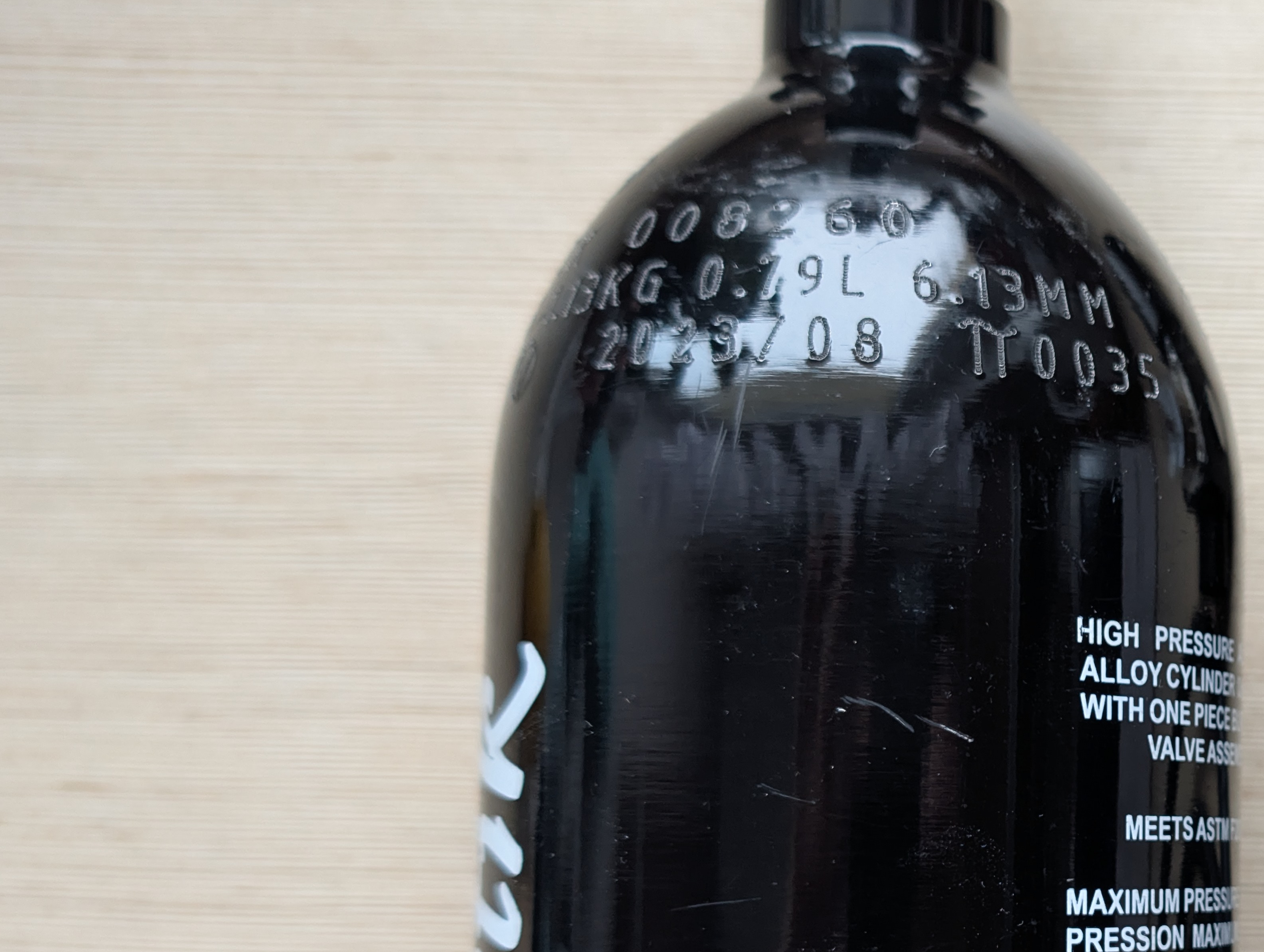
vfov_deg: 23.5
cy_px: 692
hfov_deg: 28.6
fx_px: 2267
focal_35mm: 62
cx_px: 1344
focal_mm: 6.9
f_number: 1.68
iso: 430
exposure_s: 1/190
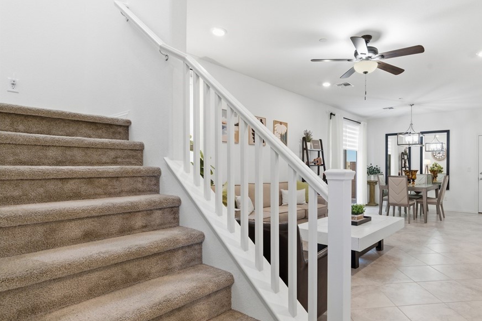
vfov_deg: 61.9
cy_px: 172
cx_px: 300
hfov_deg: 82.4
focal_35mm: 20
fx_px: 268
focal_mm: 16
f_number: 9
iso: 500
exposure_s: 1/60
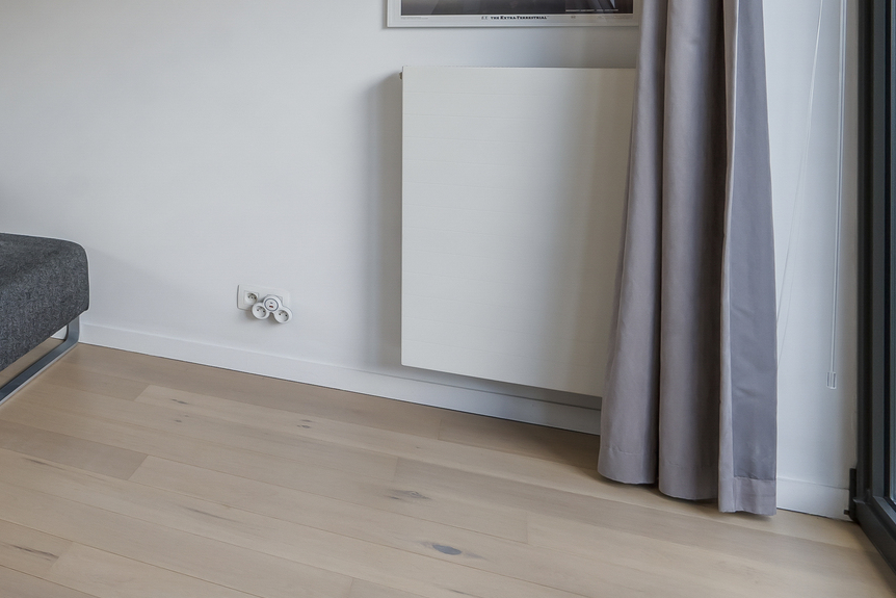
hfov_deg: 36.5
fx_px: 971
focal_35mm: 39
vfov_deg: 32.2
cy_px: 38
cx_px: -212
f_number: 8
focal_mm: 14
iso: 250
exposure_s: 1/30
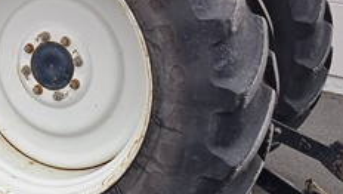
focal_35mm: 75
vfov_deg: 15.4
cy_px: -52
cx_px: -16
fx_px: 683
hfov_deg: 26.4
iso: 50
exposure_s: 1/143
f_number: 1.8
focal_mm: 4.65
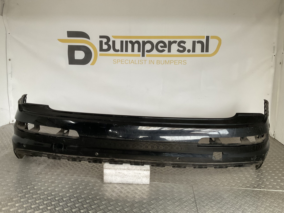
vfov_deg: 48.2
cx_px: 142
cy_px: 106
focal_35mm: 29
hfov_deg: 61.7
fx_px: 238
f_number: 1.8
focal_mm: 3
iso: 80
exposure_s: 1/60
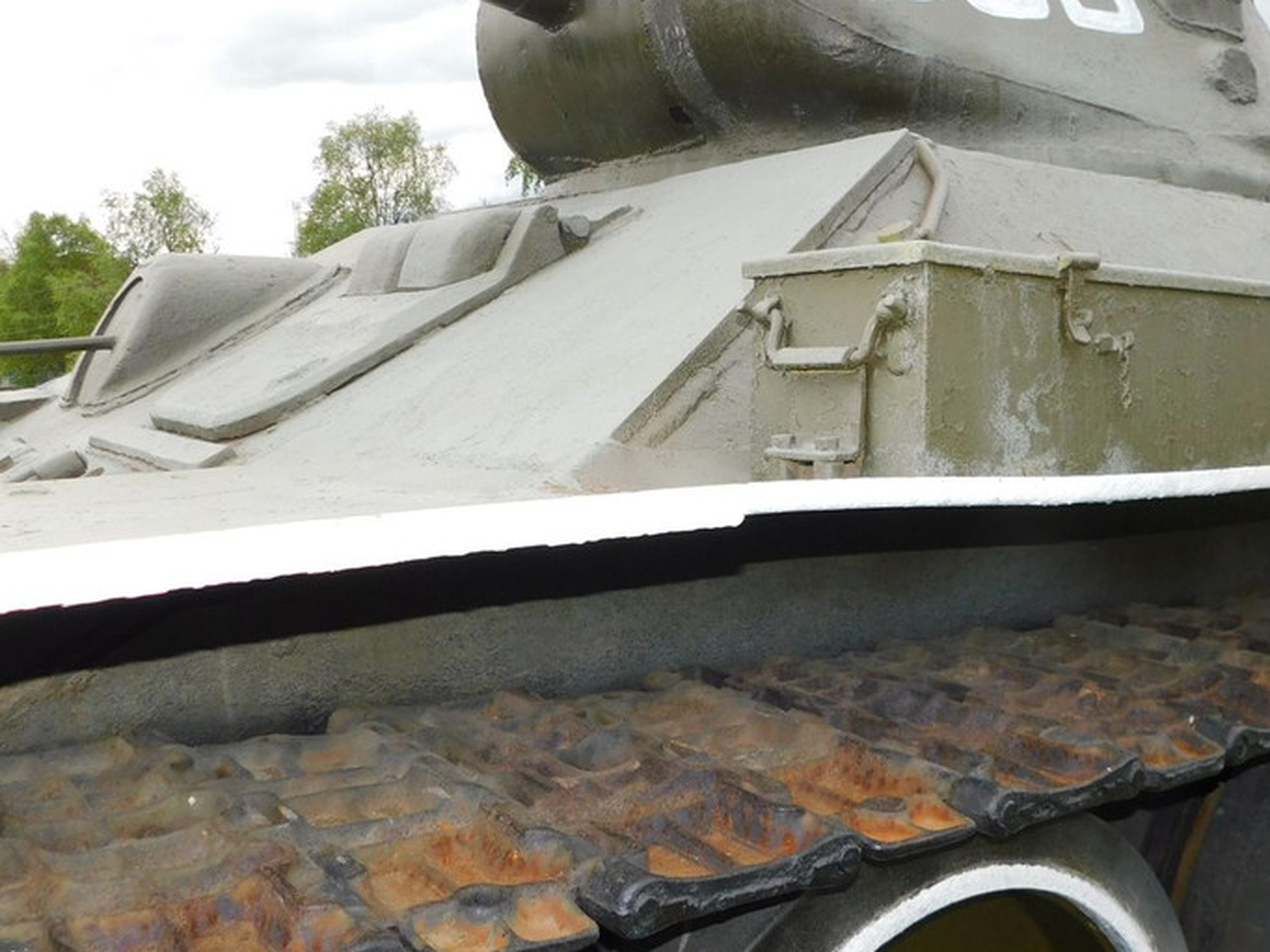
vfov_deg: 39.4
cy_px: 363
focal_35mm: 36
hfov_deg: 51.1
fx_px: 1320
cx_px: 750
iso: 125
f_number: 3
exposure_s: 1/640
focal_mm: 4
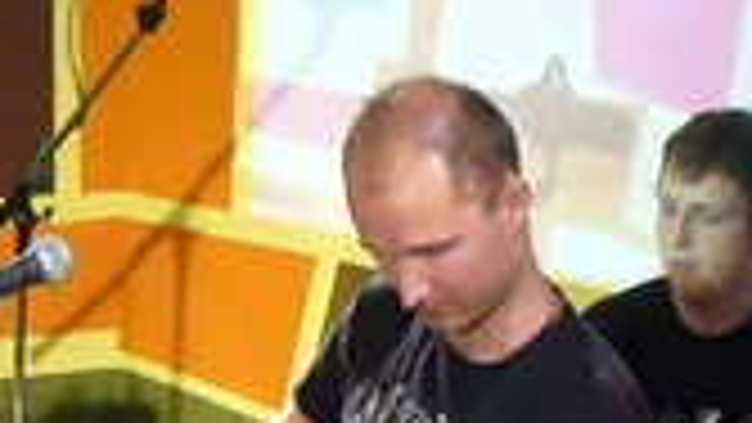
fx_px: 3251
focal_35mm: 163
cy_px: 538
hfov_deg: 12.9
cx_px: -135
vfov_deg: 7.4
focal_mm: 6.1
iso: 200
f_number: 2.8
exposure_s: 1/15
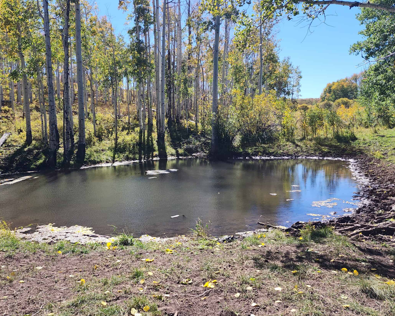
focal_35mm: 28
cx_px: 193
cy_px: 170
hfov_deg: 62.2
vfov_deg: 51.5
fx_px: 327
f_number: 1.8
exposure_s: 1/636
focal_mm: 6.4
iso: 12
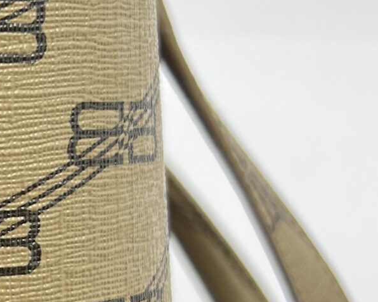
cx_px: -131
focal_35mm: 109
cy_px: 232
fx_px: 1220
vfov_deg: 14.1
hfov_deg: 16.5
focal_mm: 5.7
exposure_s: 1/100
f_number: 1.5
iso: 80
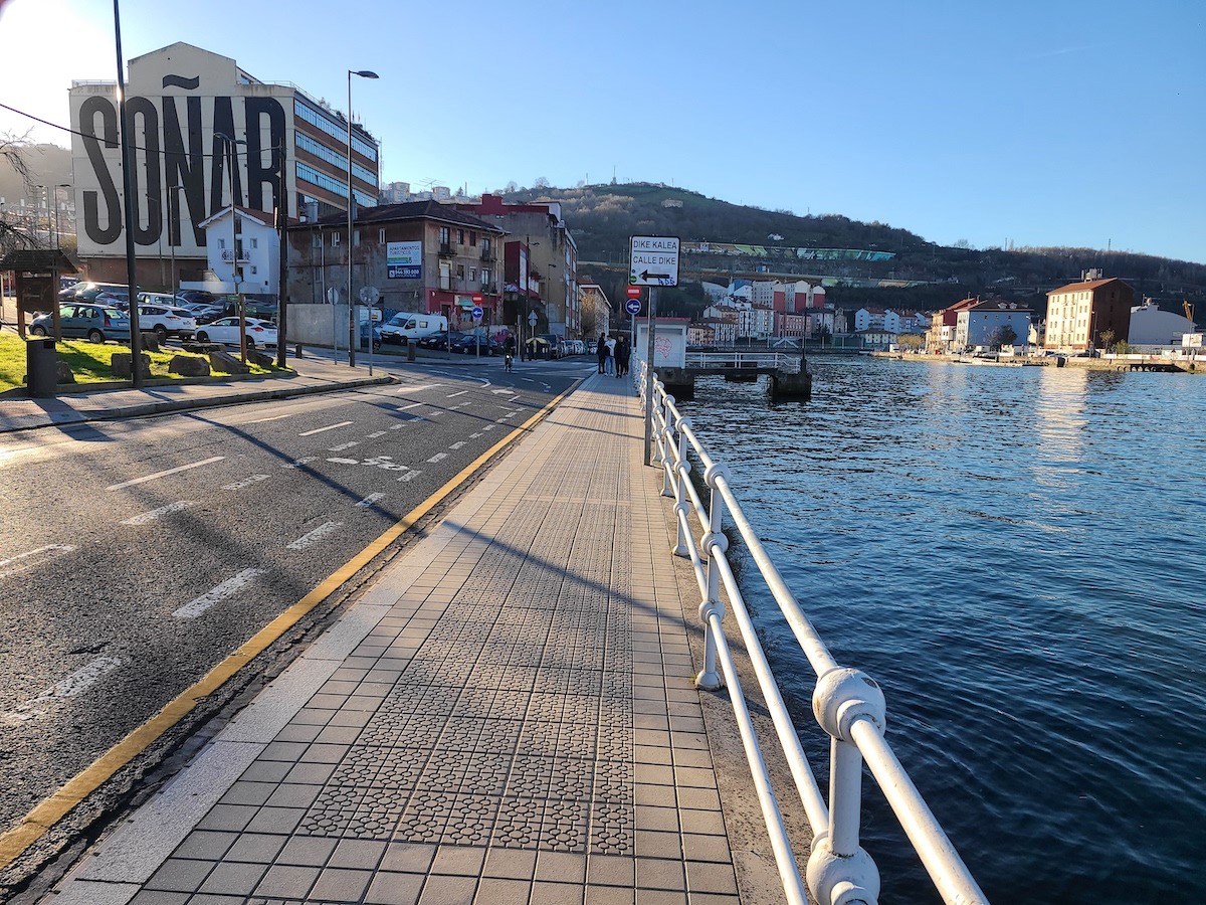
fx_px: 906
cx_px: 603
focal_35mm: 26
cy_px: 452
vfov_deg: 53.1
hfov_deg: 67.3
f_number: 1.8
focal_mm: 5.4
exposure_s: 1/1163
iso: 40
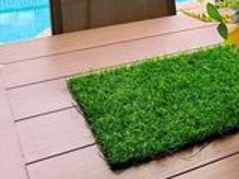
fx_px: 428
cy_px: -68
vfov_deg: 21.0
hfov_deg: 30.5
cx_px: 189
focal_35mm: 62
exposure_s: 1/313
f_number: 2.2
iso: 40
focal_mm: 2.22
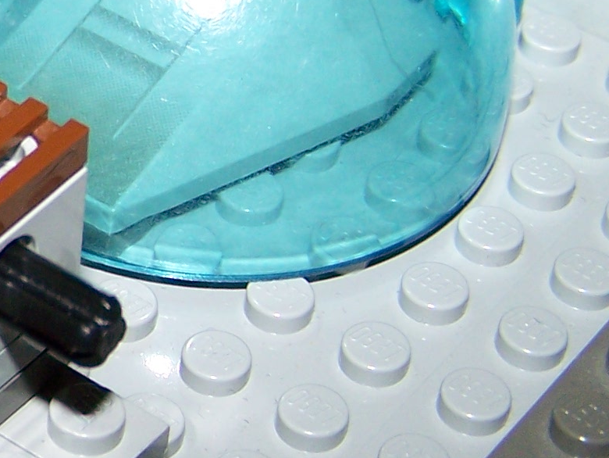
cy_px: 179
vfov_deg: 10.8
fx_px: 2429
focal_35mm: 138
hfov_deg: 13.6
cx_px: -234
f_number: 2.8
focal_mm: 6.3
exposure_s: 1/60
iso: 80
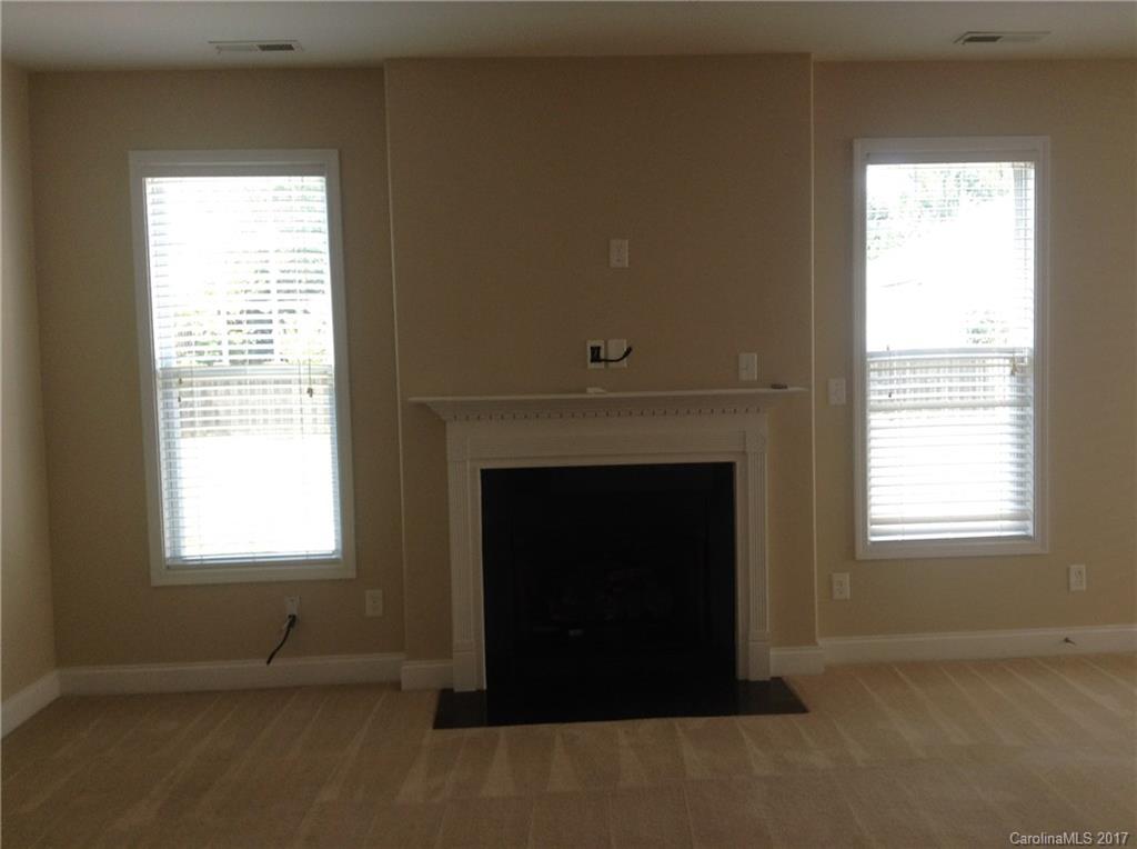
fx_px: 1082
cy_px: 424
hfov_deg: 55.4
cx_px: 568
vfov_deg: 42.8
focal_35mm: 33
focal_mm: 3.3
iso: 32
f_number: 2.4
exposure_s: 1/50
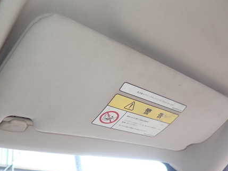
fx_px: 230
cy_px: 93
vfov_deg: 40.6
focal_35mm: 35
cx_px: 121
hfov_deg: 52.6
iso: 200
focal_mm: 4.5
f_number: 2
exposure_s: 1/50
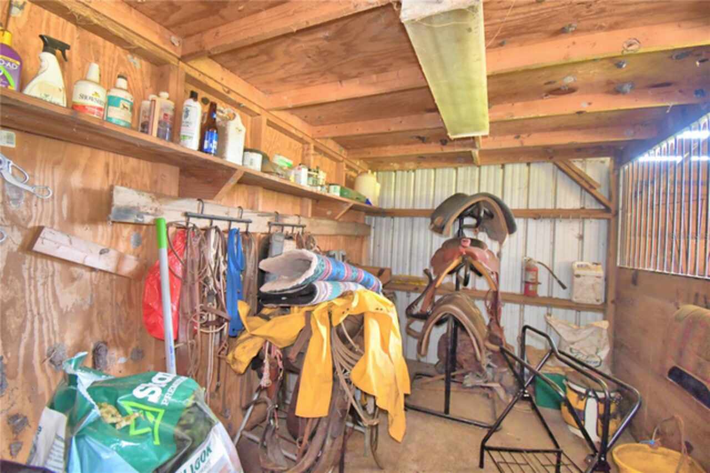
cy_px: 236
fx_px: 296
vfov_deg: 77.3
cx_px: 355
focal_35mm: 15
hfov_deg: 100.4
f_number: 4.5
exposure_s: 1/30
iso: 3200
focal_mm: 10
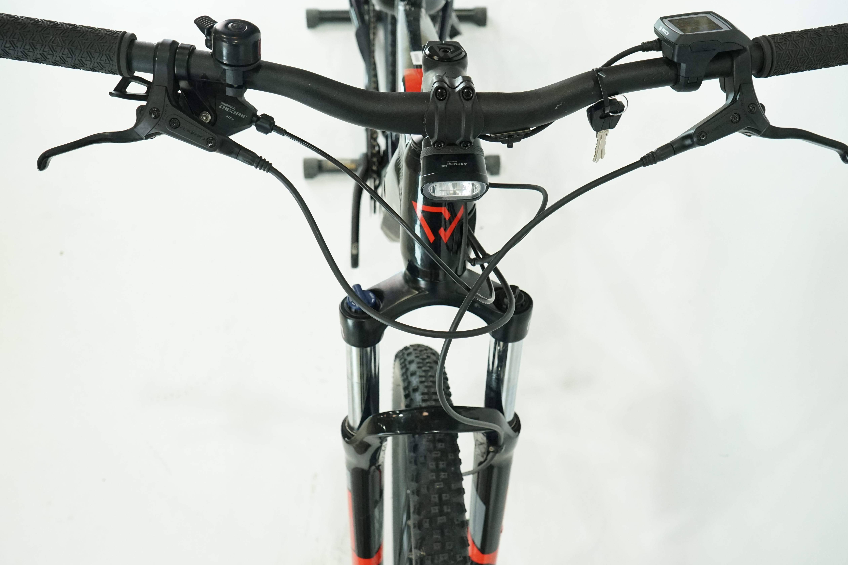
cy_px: 331
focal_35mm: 38
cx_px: 431
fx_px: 895
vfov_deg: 35.0
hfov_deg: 50.7
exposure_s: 1/200
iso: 2500
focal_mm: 32
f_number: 6.3
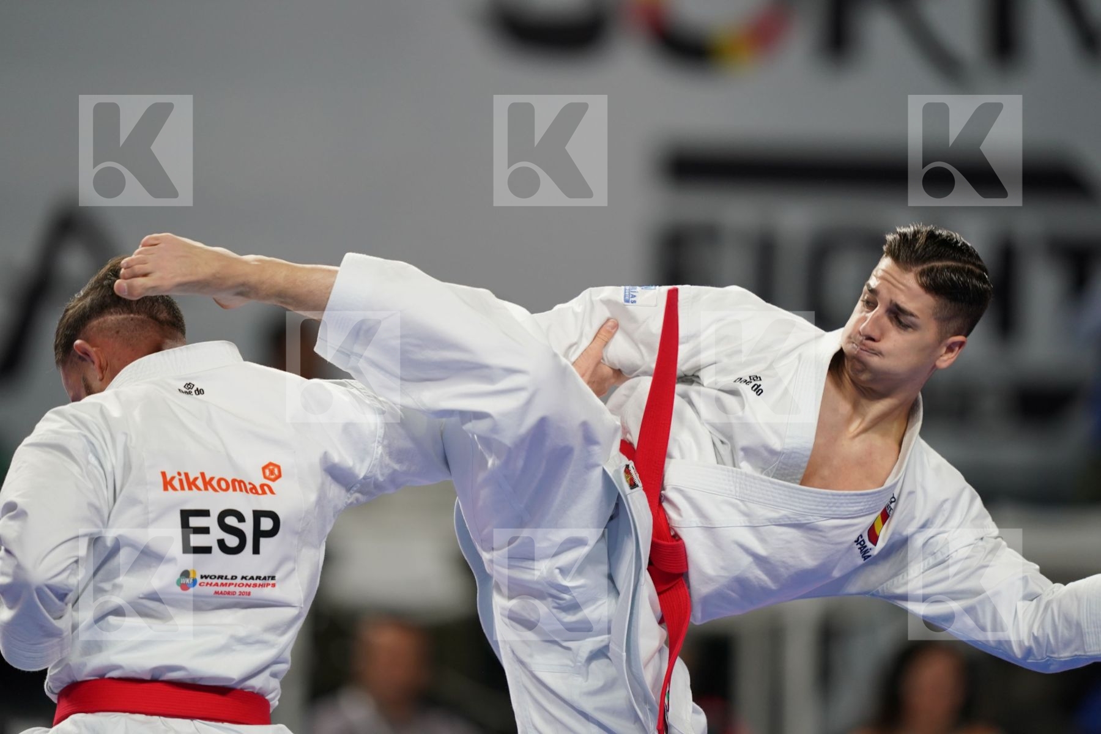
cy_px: 367
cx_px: 550
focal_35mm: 400
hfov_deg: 5.2
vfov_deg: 3.4
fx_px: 12232
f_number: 2.8
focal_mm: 400
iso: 1000
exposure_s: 1/500
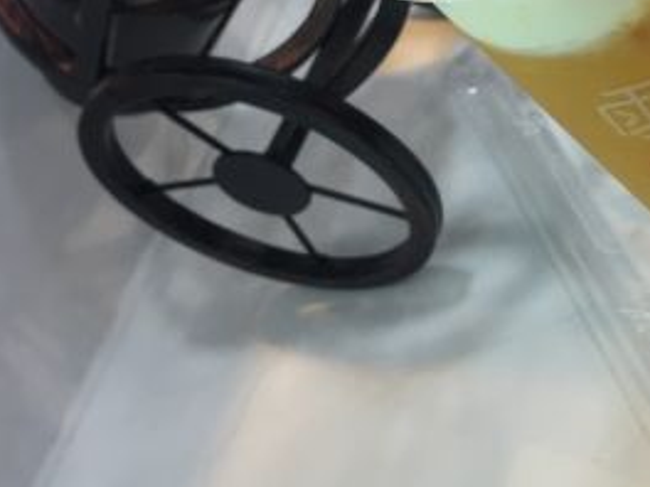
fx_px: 1446
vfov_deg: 18.5
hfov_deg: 24.0
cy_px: -26
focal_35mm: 77
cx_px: 684
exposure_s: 1/50
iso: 32
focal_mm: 4.15
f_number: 2.2
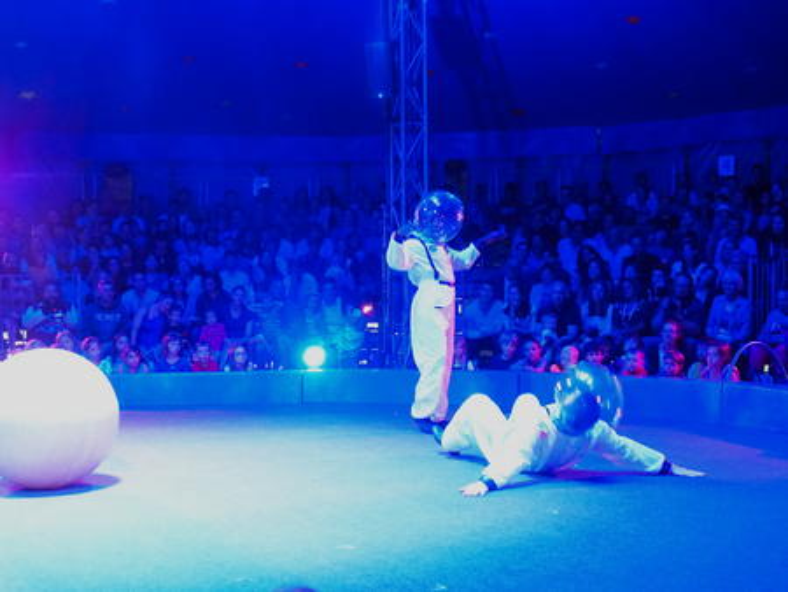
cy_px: 296
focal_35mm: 46
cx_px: 394
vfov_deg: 31.5
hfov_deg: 41.2
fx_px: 1048
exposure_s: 1/25
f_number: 2.8
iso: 1600
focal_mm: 9.8
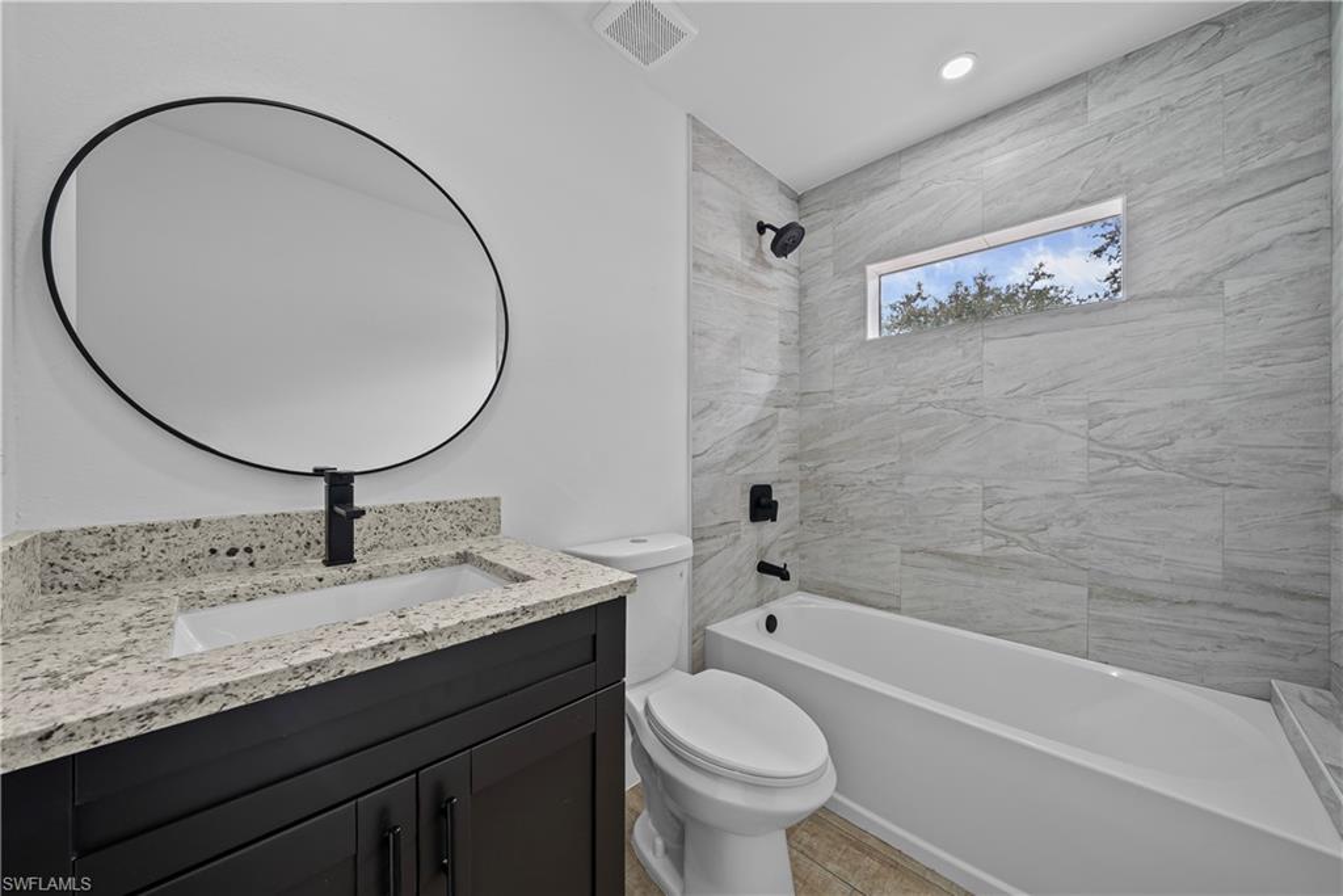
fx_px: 448
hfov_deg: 112.6
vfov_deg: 90.0
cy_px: 448
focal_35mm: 12
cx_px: 672
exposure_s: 1/2.5
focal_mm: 12
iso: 200
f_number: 9
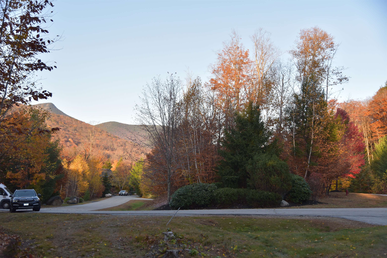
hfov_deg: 48.4
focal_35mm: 40
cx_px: 194
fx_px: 430
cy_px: 129
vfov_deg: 33.4
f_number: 4
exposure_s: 1/200
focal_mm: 40
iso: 110
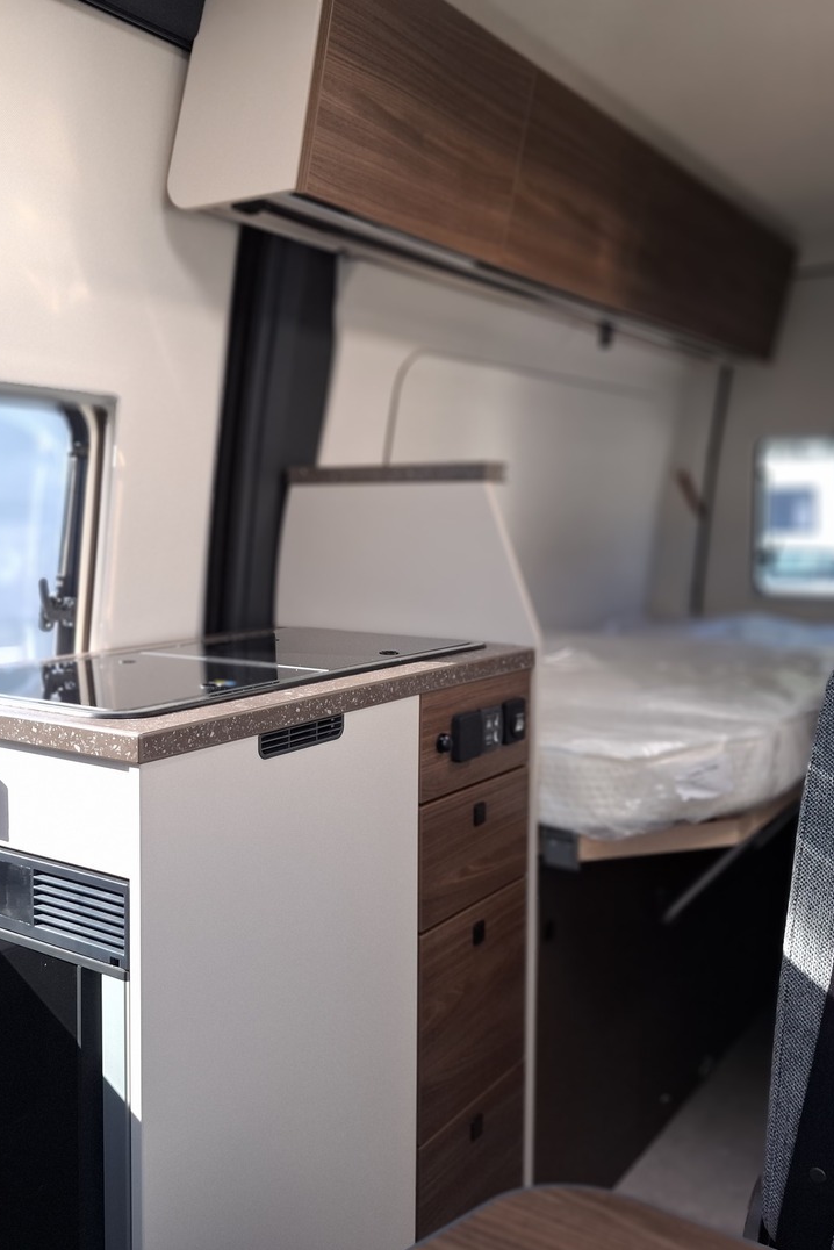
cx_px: 243
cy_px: 625
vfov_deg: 58.7
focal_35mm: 32
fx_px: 1111
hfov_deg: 40.3
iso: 125
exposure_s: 1/100
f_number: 1.8
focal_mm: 5.54
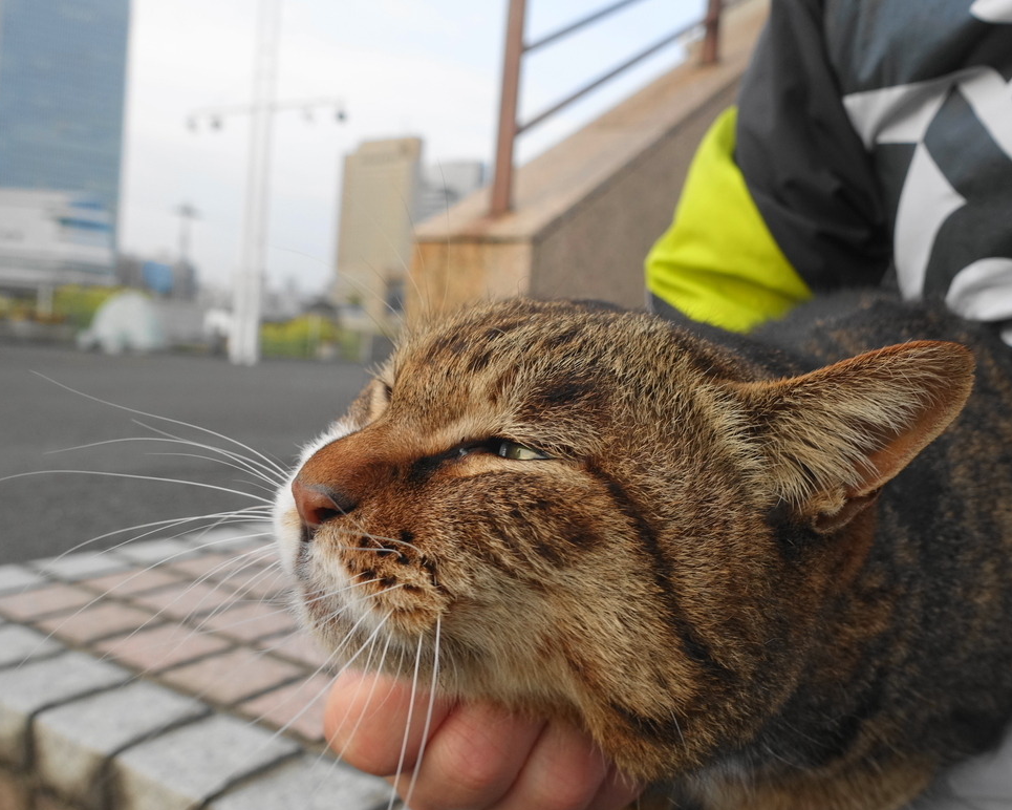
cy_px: 411
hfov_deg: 61.9
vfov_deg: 51.5
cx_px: 585
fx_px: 839
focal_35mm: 28
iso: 320
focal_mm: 8.8
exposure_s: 1/200
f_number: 4
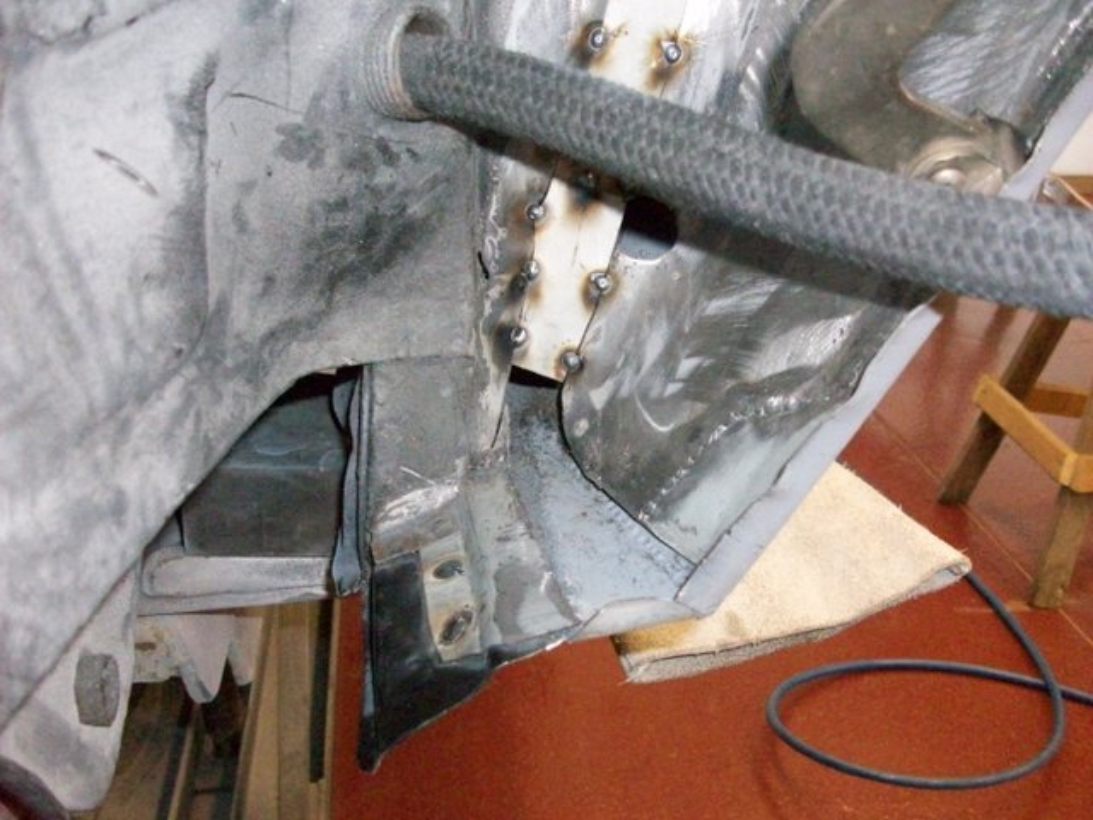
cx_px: 546
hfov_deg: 54.0
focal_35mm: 34
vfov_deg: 41.8
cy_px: 410
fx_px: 1074
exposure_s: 1/128
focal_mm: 5.7
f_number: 2.8
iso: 800
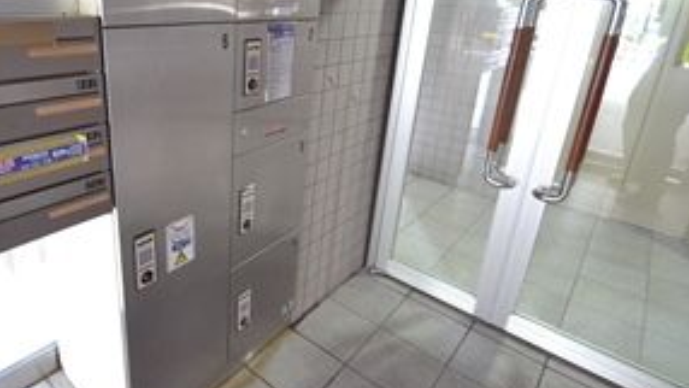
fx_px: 402
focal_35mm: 22
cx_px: 246
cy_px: 122
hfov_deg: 79.2
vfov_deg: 50.3
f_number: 3.5
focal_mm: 10
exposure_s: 1/40
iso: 3200
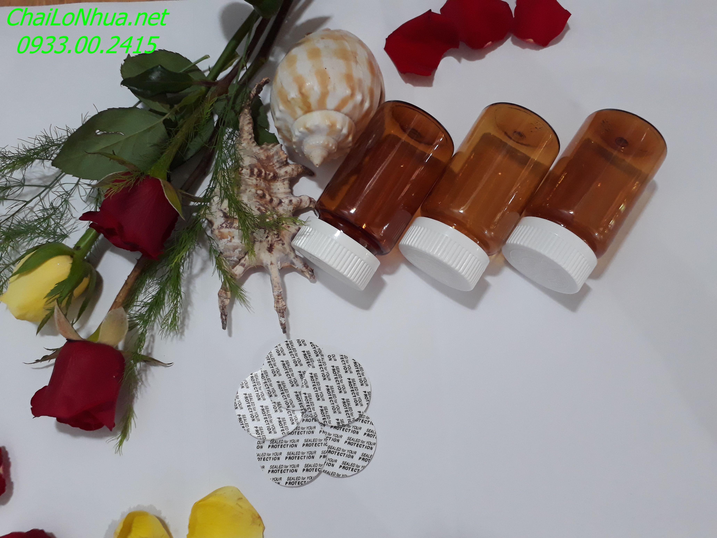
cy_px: 269
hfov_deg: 65.3
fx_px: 559
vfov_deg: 51.4
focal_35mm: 27
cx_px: 358
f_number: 1.9
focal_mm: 3.6
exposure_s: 1/33
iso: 200
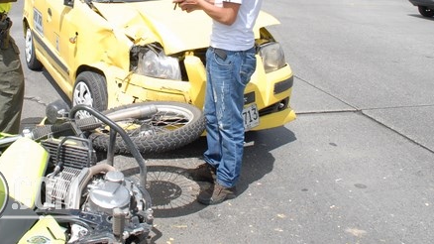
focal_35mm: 44
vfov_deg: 26.1
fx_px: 506
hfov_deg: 45.7
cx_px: 144
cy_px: 19
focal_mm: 18
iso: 100
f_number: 8
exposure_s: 1/125
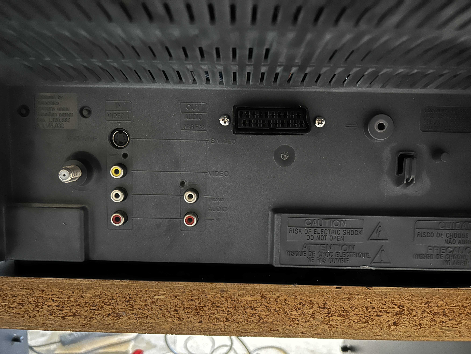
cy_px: 177
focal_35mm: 26
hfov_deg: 67.3
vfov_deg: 53.1
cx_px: 236
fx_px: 354
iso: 640
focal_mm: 5.7
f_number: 1.5
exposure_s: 1/12
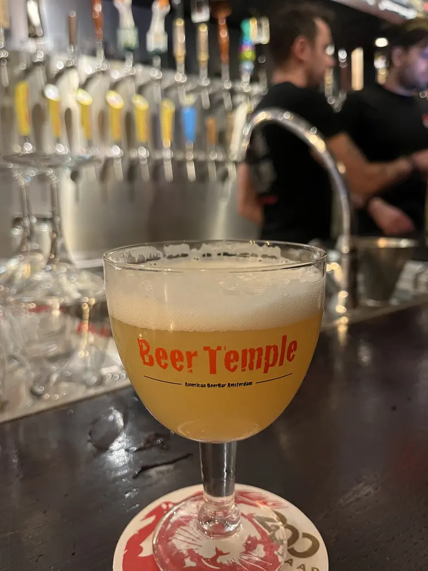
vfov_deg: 67.3
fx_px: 429
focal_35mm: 26
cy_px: 286
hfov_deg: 53.1
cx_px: 214
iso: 400
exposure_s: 1/33
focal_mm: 5.1
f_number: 1.6
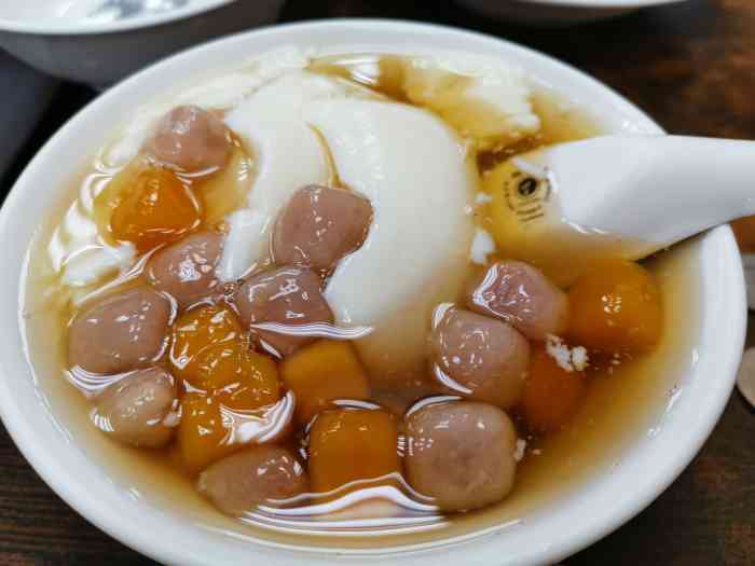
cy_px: 283
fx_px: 589
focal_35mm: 27
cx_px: 378
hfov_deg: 65.3
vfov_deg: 51.4
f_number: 1.8
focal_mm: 5.58
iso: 160
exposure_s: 1/120
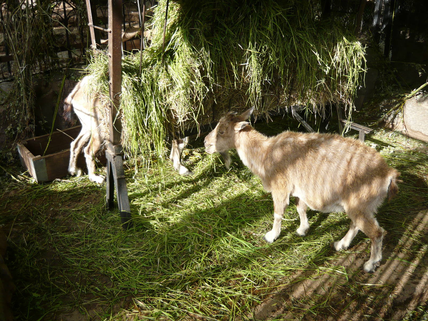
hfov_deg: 55.4
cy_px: 160
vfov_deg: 42.9
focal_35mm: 33
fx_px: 408
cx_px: 214
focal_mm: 5.5
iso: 100
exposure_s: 1/400
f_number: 2.8
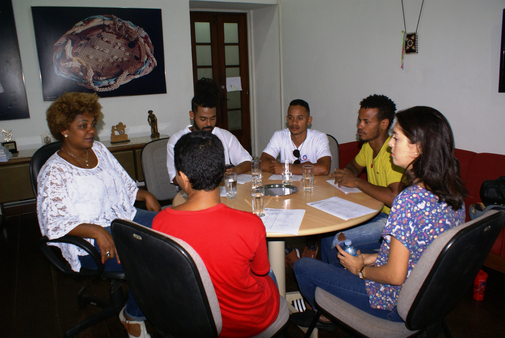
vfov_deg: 48.0
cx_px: 252
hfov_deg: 67.3
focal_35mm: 27
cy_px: 169
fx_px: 379
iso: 400
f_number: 5.6
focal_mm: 18
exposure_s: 1/60
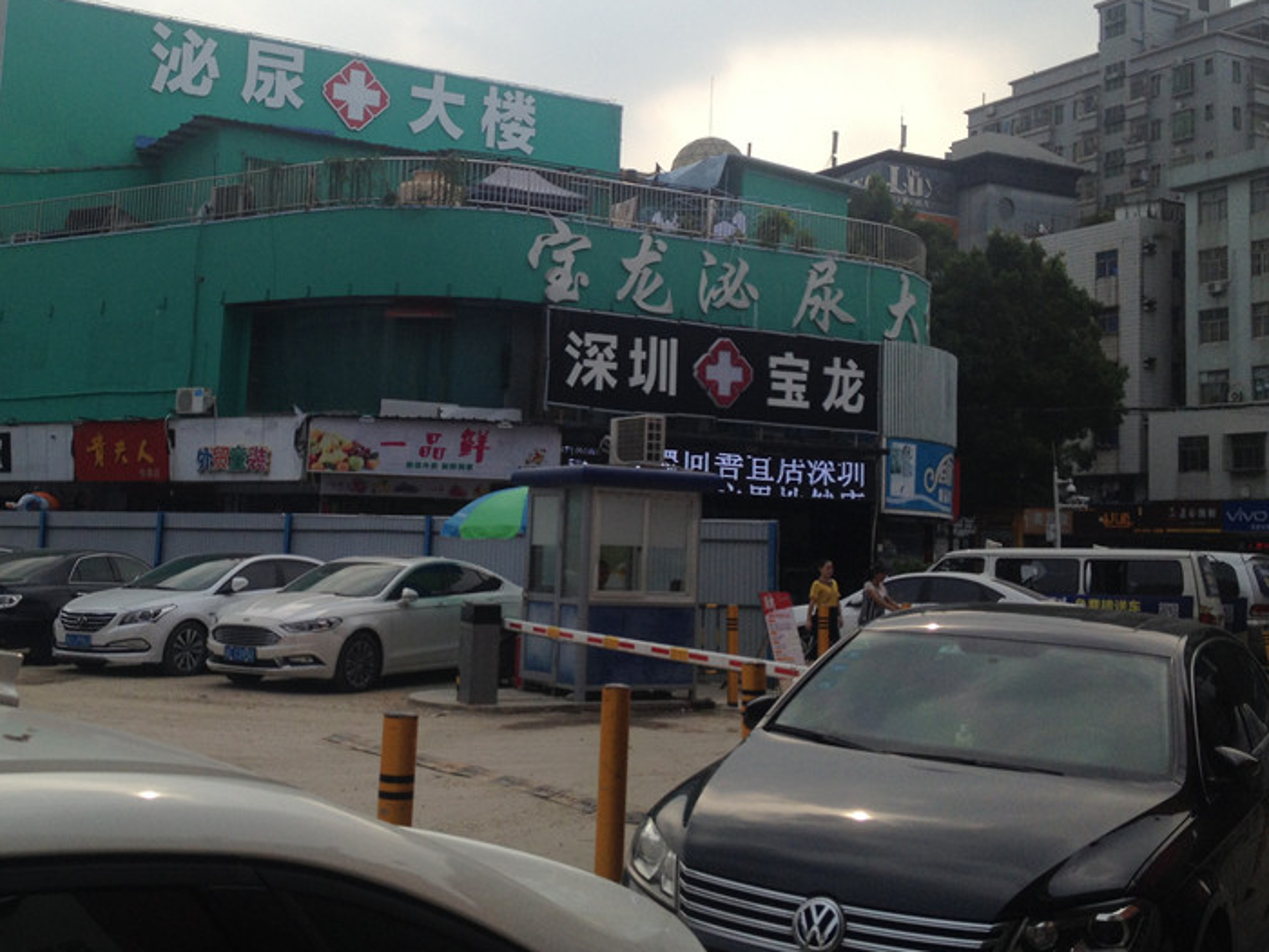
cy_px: 358
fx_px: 1650
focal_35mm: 45
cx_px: 508
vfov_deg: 32.0
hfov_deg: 41.9
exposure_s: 1/2208
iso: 50
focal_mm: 4.28
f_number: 2.4
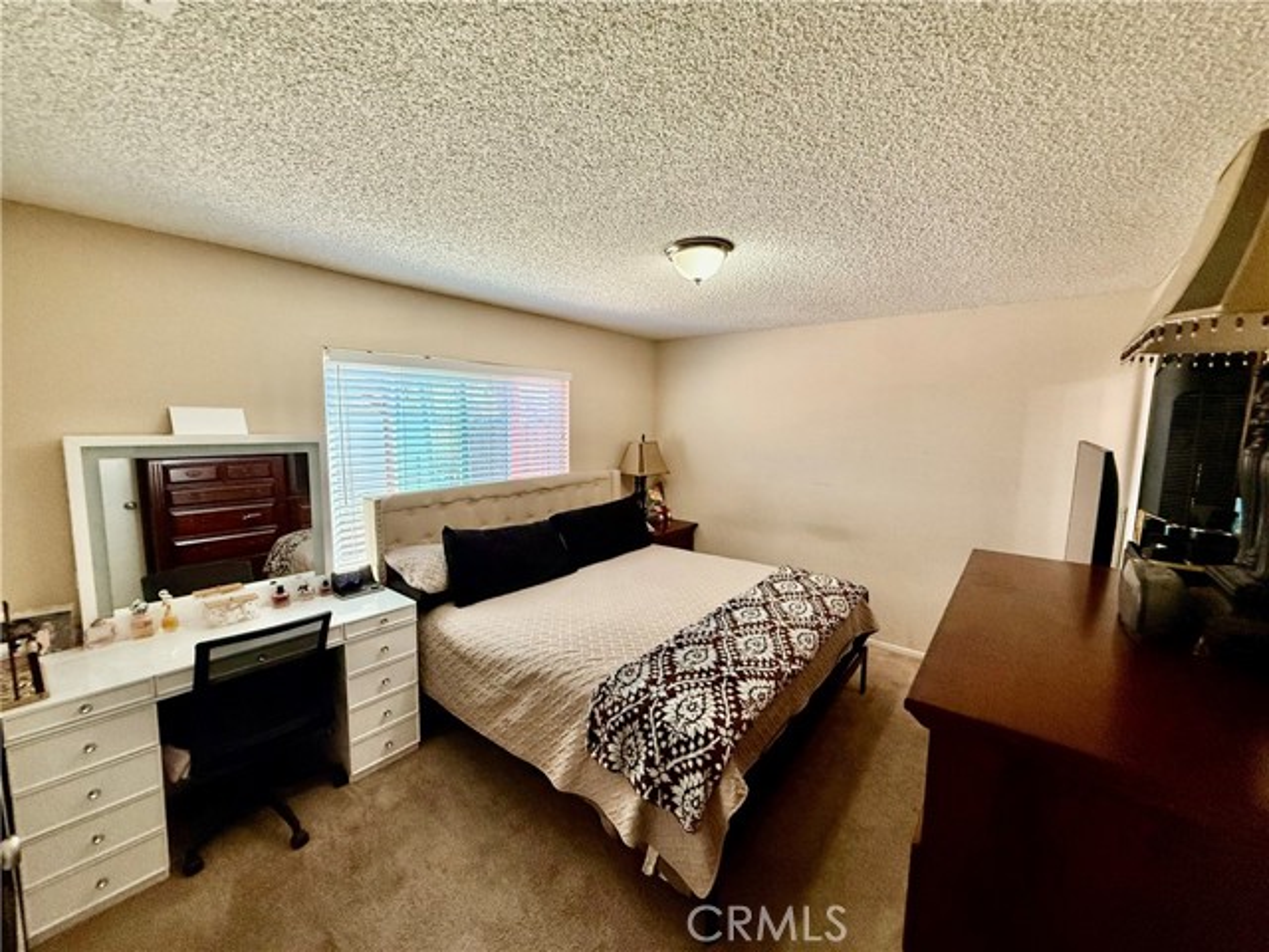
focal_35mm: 14
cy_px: 476
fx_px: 513
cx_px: 634
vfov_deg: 85.7
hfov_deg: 102.1
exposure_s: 1/120
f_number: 2.2
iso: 320
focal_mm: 2.22
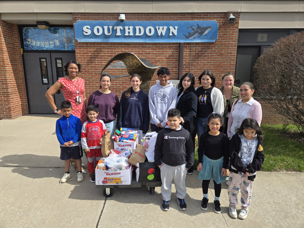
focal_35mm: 23
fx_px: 202
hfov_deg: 73.9
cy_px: 114
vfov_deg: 58.9
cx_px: 152
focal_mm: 5.4
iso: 25
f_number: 1.8
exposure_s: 1/1663
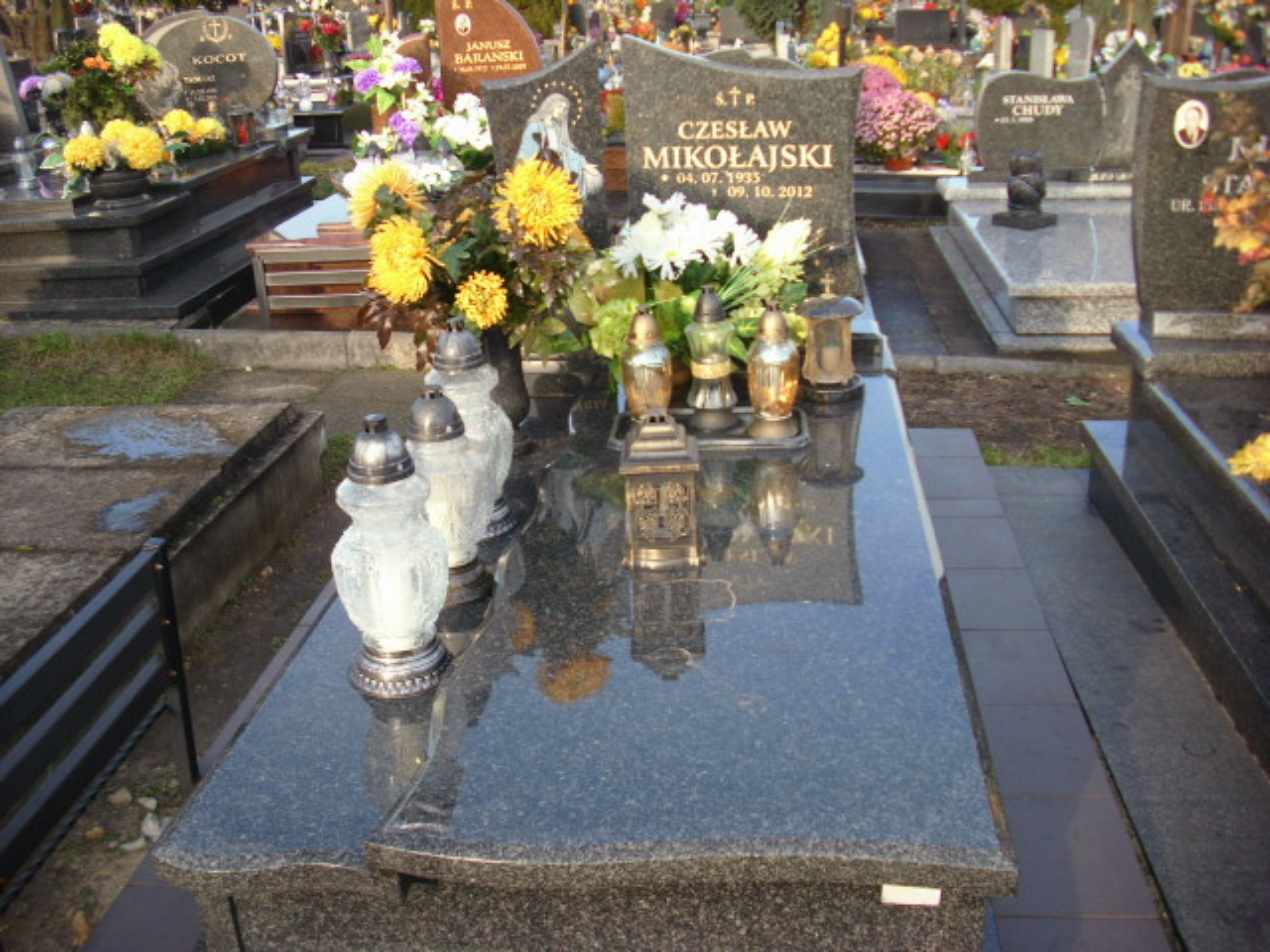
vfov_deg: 38.7
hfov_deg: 50.1
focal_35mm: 37
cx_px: 635
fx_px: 1357
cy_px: 476
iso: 50
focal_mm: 6.2
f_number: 2.8
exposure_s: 1/200
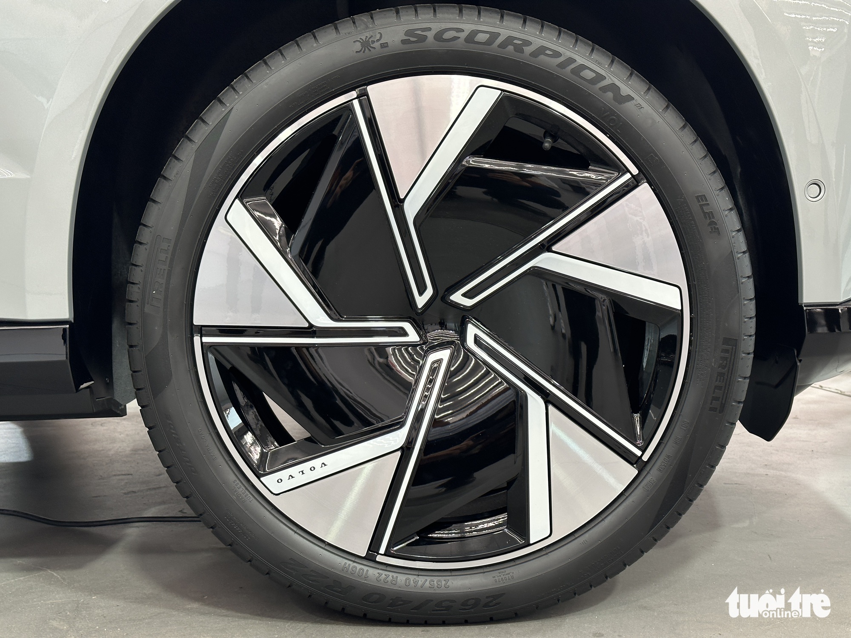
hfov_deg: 39.7
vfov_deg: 30.3
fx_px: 1180
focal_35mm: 48
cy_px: 319
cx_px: 426
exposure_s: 1/57
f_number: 1.78
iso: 100
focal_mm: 6.86
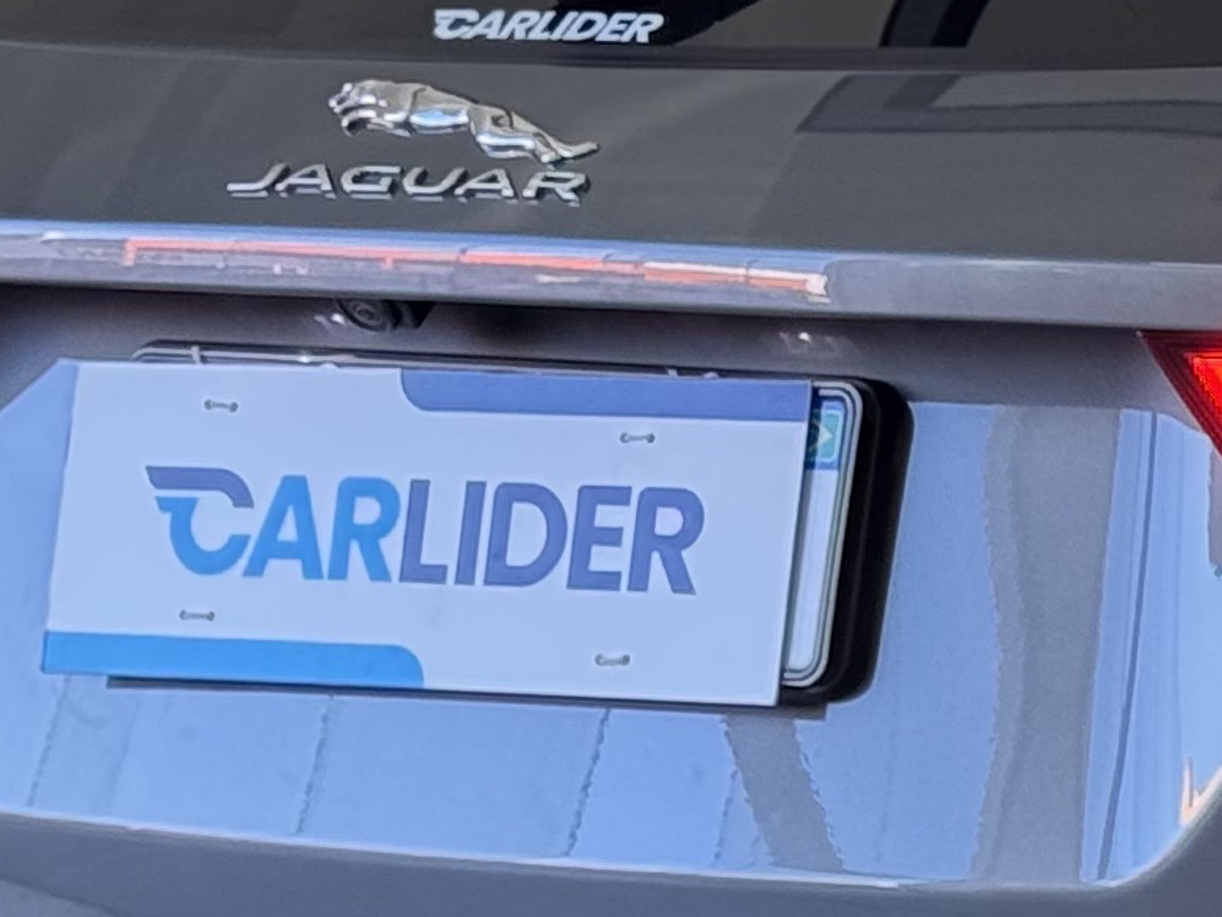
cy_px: 780
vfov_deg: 7.1
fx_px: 7380
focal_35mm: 209
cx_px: 1826
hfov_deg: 9.2
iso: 100
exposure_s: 1/104
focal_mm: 6.76
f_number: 1.78
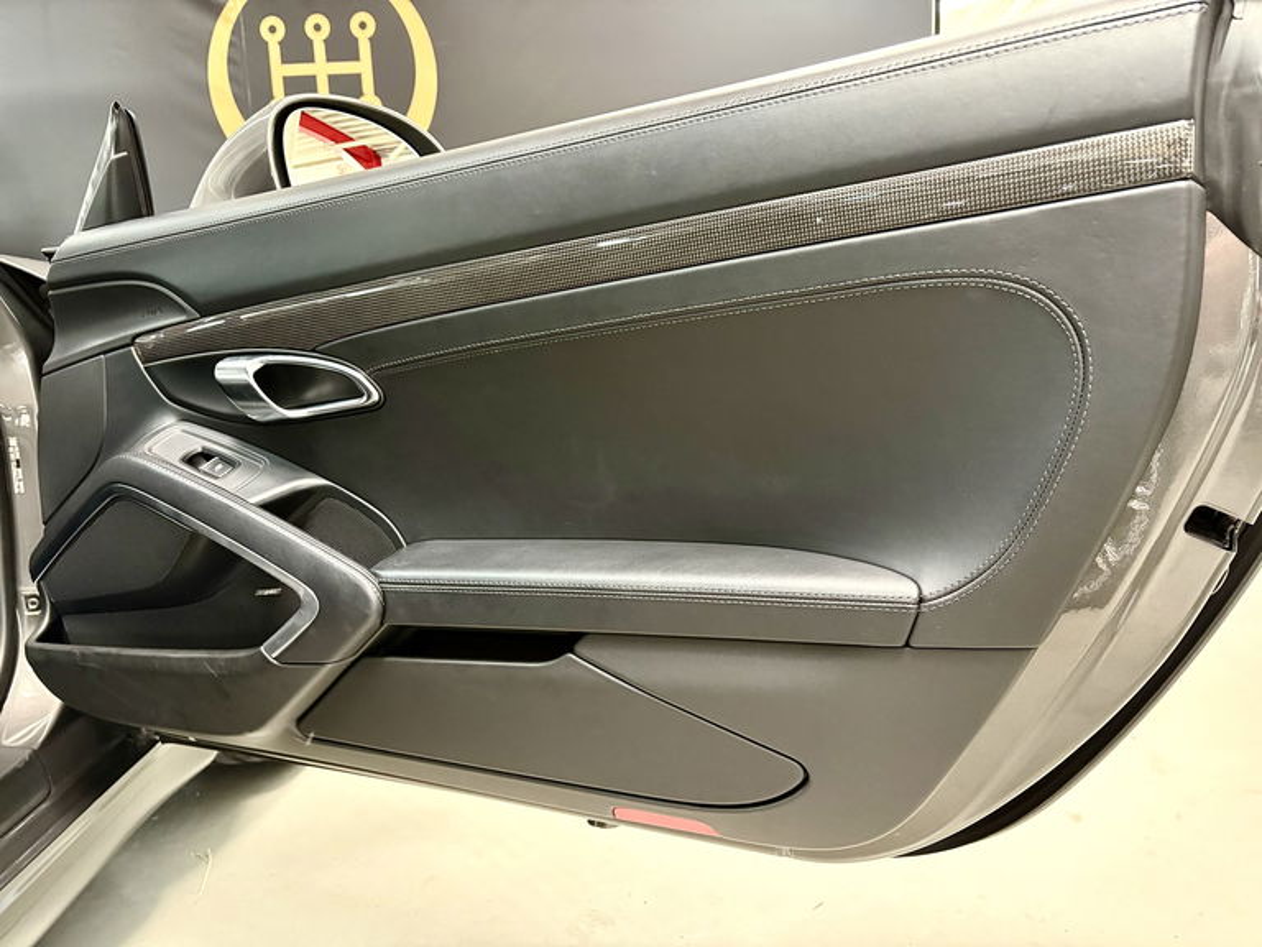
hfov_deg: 67.3
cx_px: 631
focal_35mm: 26
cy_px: 474
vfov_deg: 53.1
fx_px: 948
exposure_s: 1/60
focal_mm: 5.96
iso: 500
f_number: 1.6
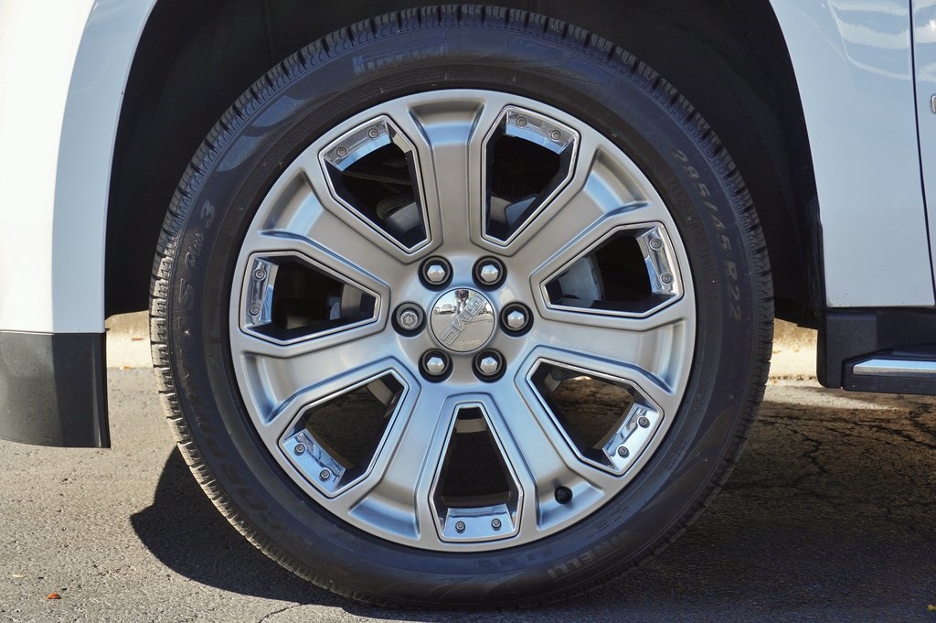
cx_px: 468
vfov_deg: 18.9
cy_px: 312
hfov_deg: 28.1
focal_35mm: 72
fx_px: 1870
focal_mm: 48
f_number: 7.1
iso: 100
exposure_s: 1/125
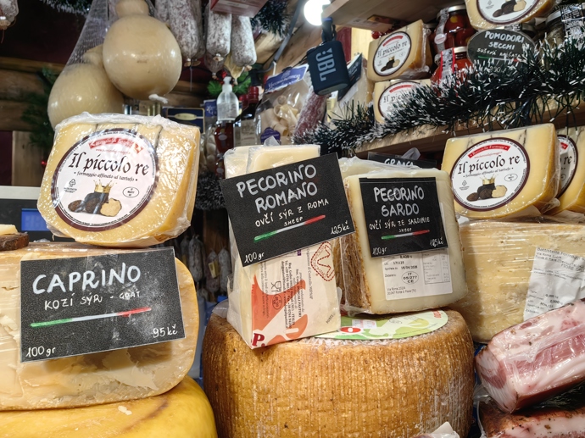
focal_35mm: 27
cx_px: 292
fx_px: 456
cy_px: 219
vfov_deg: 51.3
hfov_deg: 65.3
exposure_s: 1/100
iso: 50
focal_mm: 5.75
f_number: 4
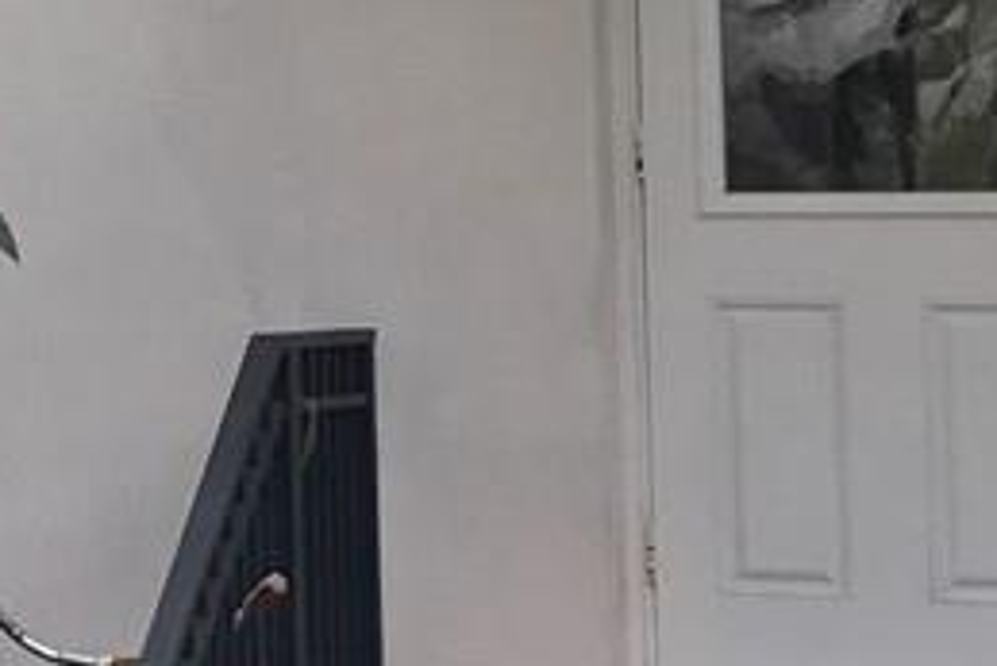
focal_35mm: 186
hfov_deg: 9.7
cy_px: -100
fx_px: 5154
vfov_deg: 7.3
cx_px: -1451
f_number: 2.2
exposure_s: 1/140
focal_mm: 4.15
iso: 25
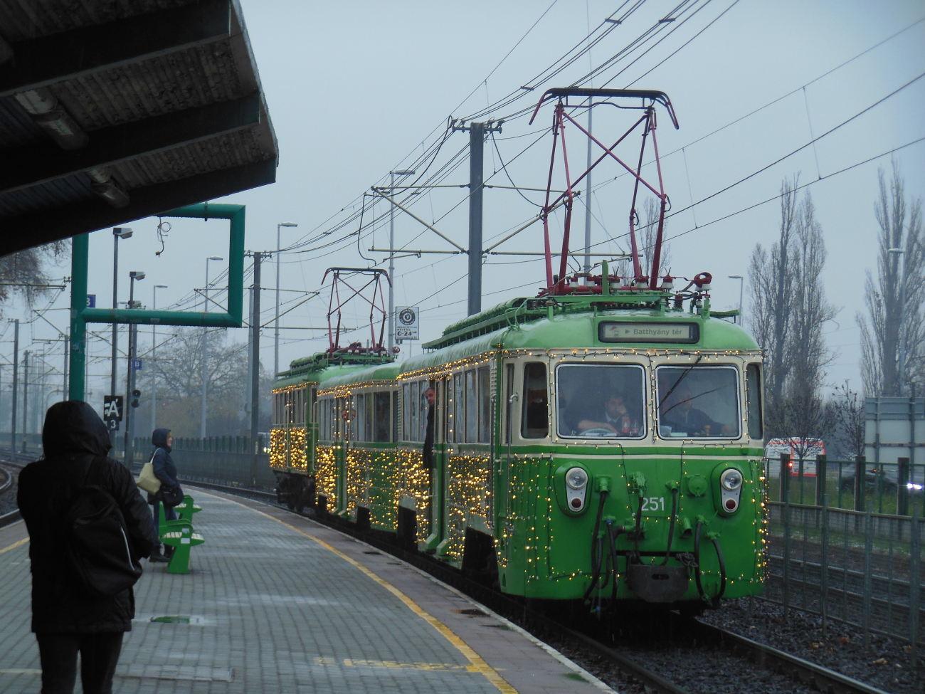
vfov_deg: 13.3
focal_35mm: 111
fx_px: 2966
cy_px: 347
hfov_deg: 17.7
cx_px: 462
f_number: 4.8
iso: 200
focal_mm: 19.7
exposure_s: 1/40
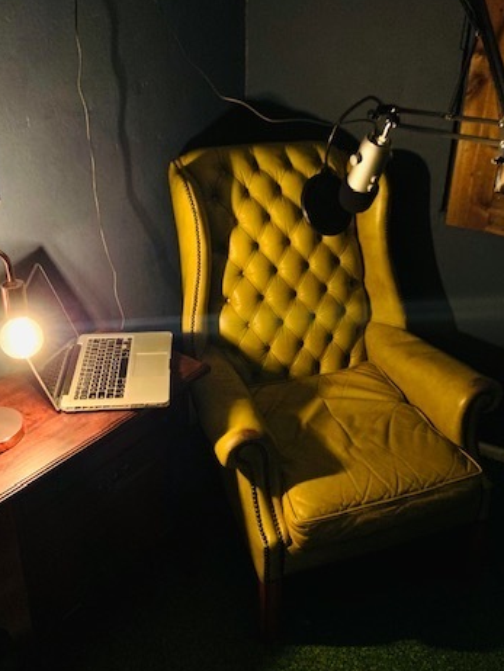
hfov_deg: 39.7
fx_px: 698
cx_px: 272
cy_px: 306
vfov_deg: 51.3
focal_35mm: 36
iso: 400
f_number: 1.8
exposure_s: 1/40
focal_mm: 4.25
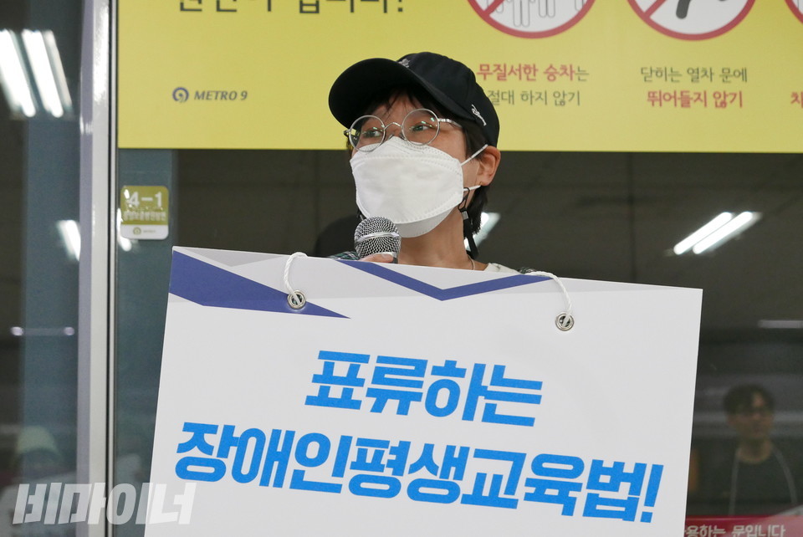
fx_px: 1920
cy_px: 268
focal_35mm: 86
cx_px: 402
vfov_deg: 15.9
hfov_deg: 23.6
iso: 1600
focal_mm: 34
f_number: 2.8
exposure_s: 1/125
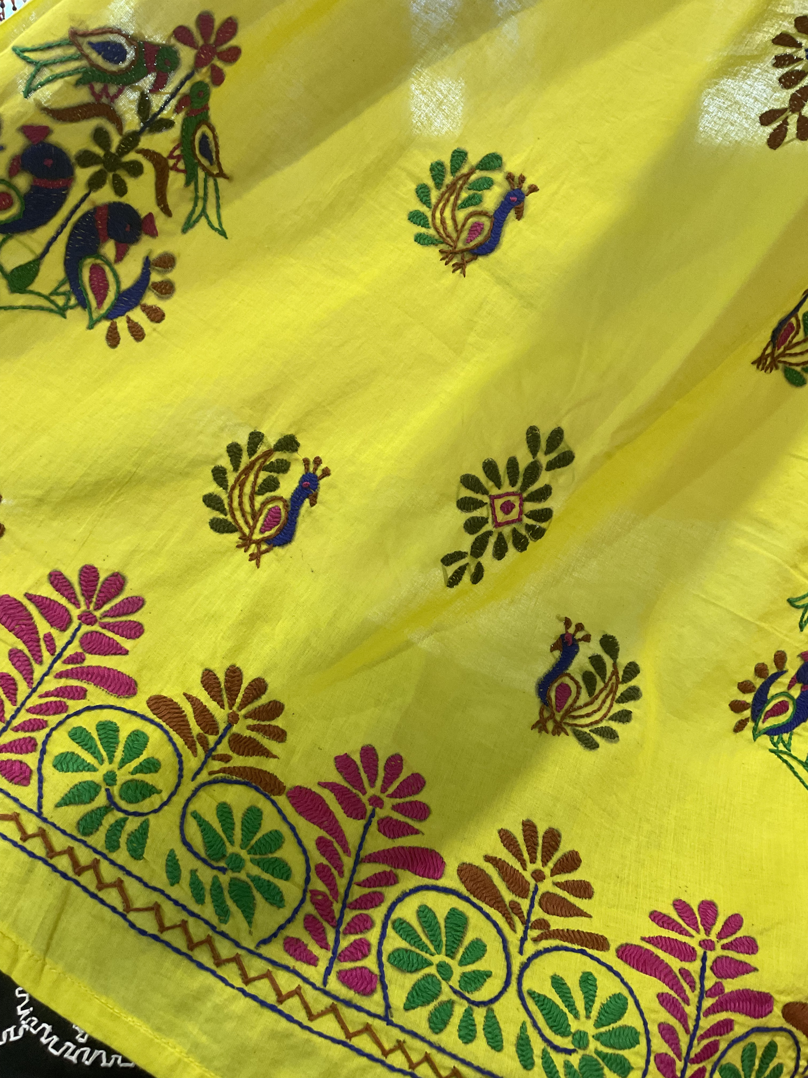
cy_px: 539
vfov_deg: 61.7
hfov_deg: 48.2
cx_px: 404
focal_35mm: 29
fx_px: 903
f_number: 1.8
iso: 64
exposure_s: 1/50
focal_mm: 3
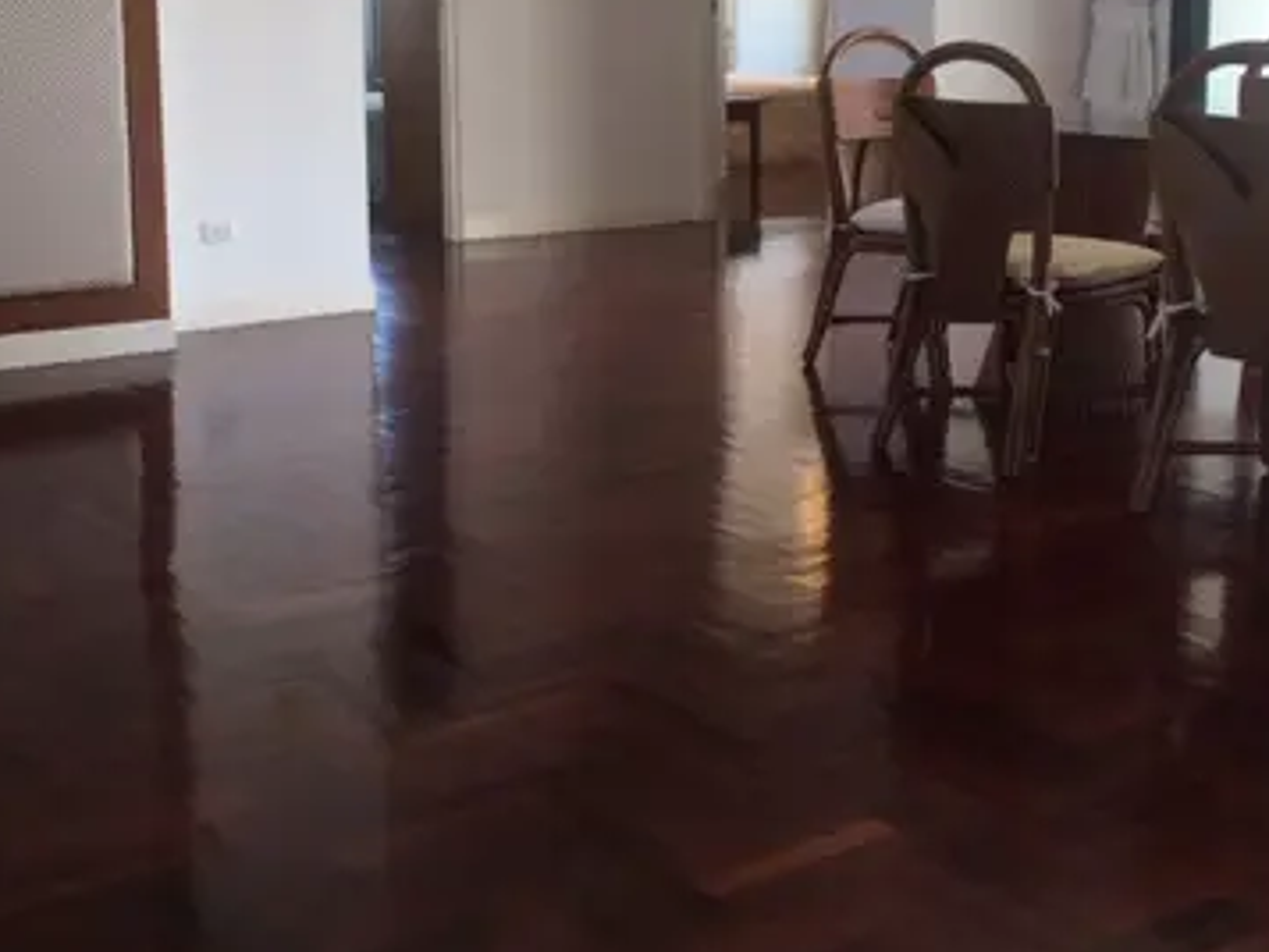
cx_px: 650
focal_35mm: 52
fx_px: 1907
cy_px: 263
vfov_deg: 27.7
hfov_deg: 36.8
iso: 40
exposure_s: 1/100
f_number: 2.2
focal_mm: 4.15
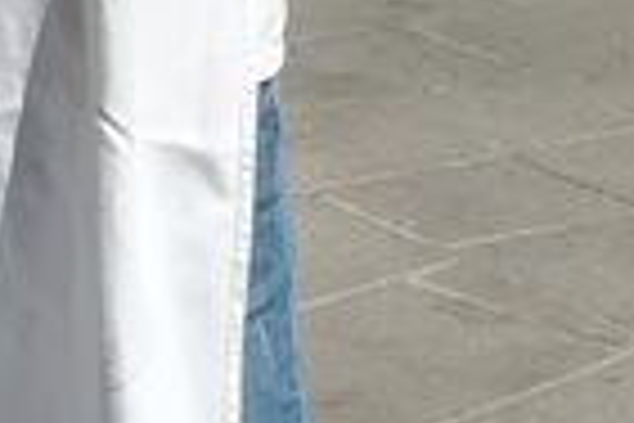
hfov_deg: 13.2
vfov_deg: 7.9
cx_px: -9
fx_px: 2694
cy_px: -778
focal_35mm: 153
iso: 50
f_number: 2.2
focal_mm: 3.83
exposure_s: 1/875
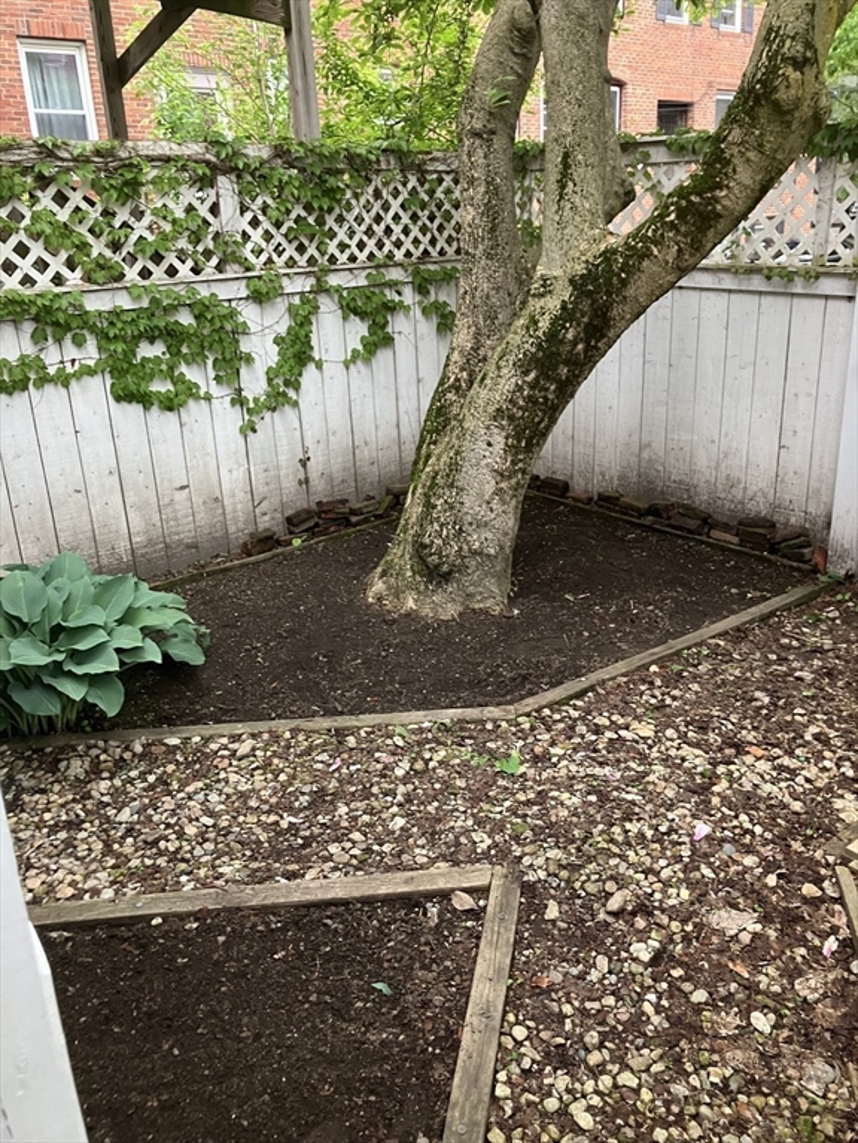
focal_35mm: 28
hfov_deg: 49.7
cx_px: 429
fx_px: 925
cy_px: 572
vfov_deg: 63.4
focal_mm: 3.99
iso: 160
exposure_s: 1/60
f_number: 1.8
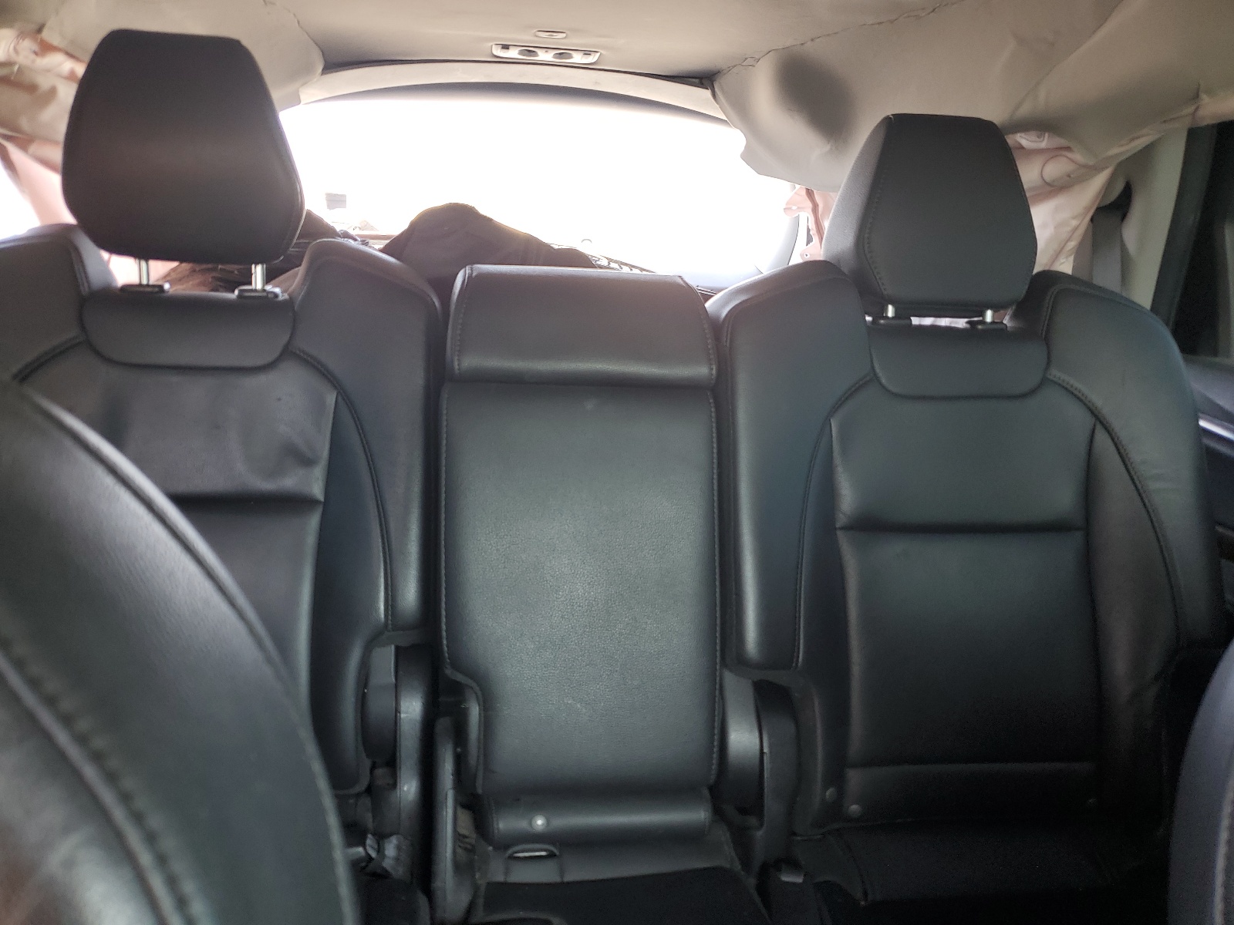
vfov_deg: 53.1
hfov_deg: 67.3
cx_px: 617
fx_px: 927
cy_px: 462
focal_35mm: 26
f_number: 1.5
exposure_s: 1/60.2
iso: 51
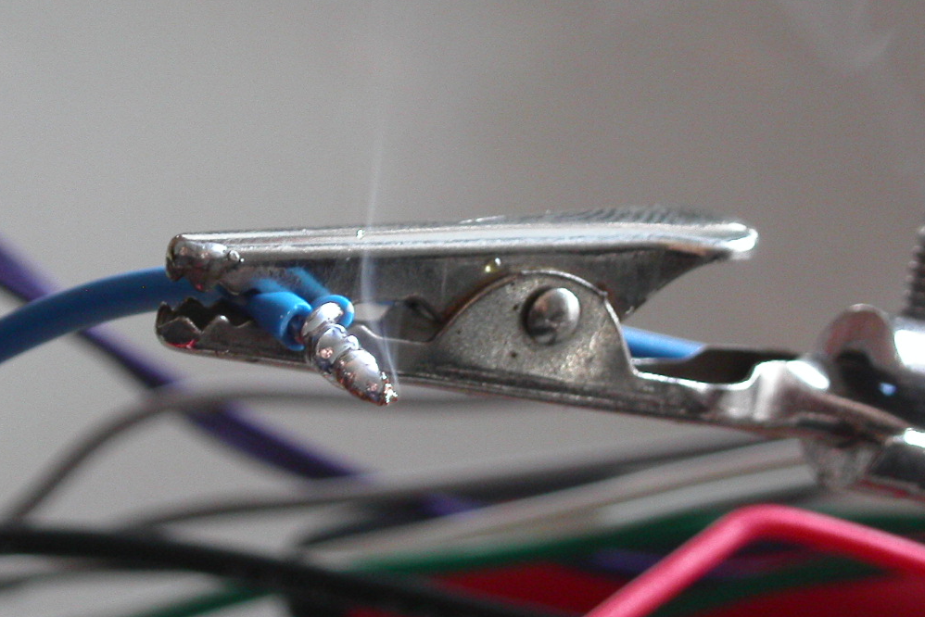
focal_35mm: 190
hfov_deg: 10.8
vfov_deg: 7.2
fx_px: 4883
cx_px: 309
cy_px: 299
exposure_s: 1/60
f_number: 4.7
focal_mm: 23.4
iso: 200
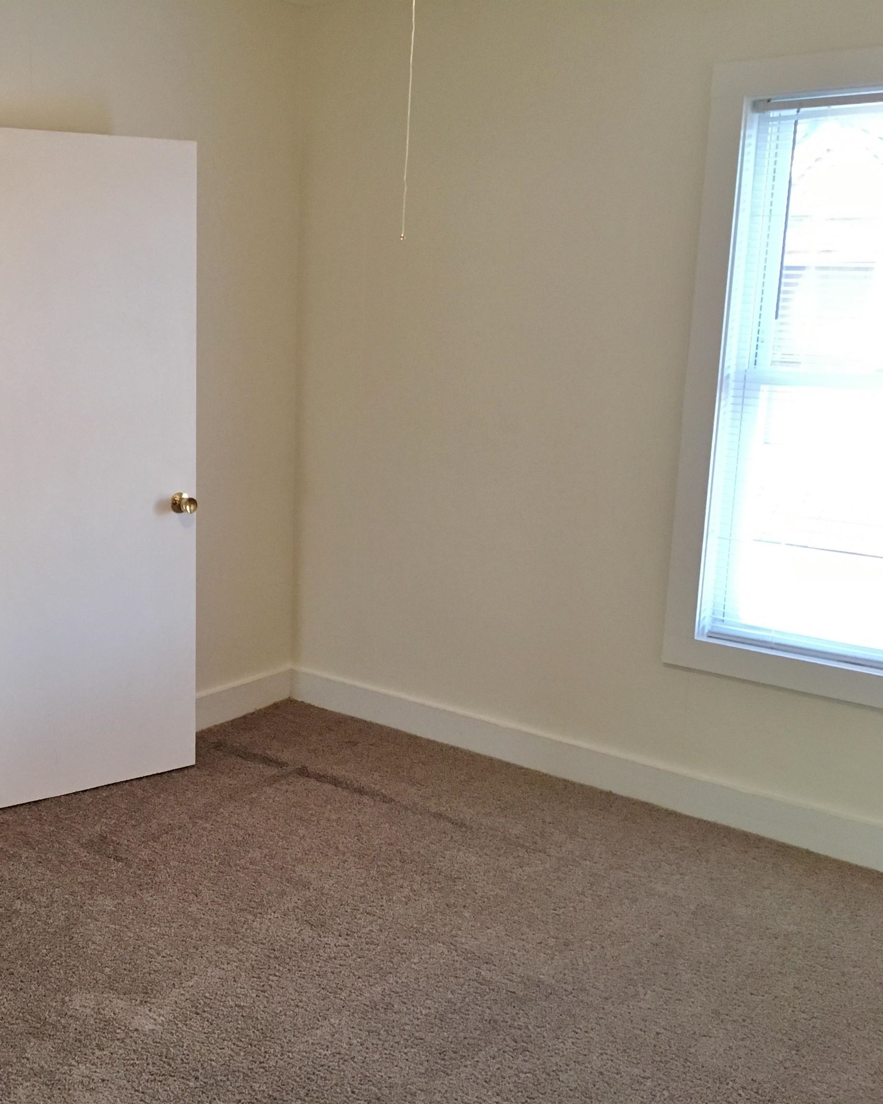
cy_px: 555
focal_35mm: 38
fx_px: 1241
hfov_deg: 37.6
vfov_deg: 47.9
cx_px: 167
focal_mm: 4.15
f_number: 2.2
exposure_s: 1/30
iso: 125
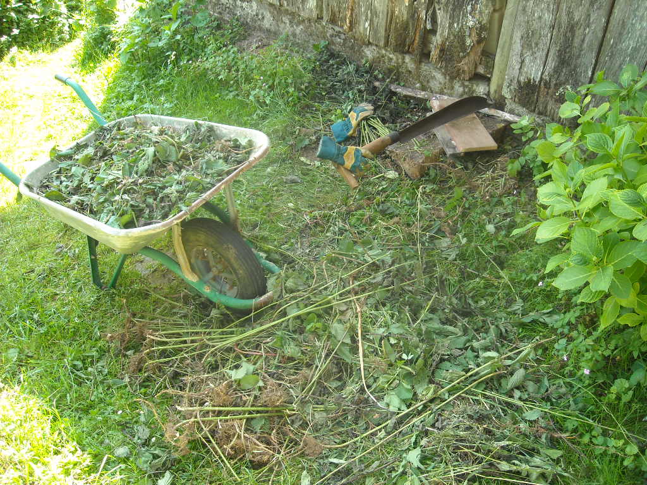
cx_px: 324
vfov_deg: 40.7
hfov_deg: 52.6
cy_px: 242
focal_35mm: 35
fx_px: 654
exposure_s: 1/60
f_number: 2.8
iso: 77
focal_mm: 5.7
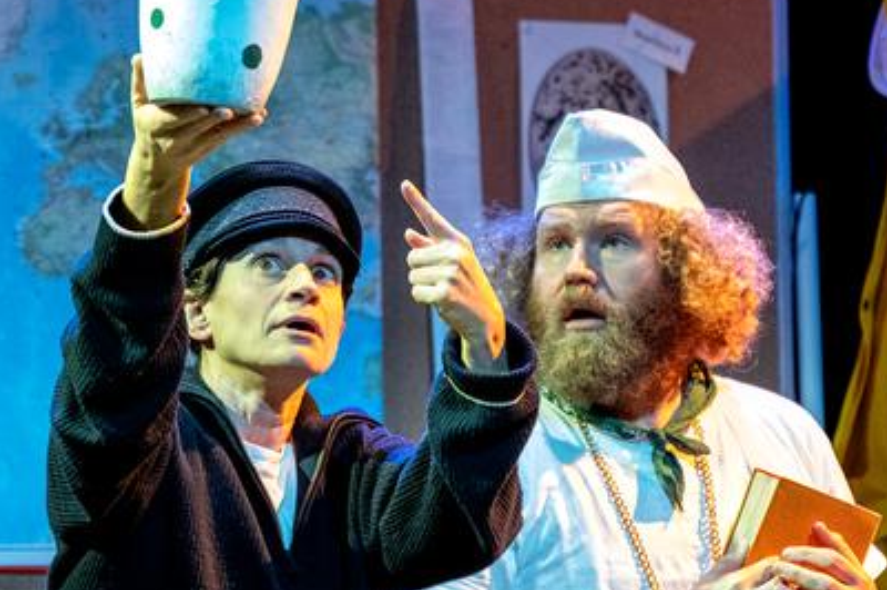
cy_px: 238
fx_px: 3447
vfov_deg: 9.8
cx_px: 404
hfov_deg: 14.7
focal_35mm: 140
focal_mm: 70
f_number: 2.8
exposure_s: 1/160
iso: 5000
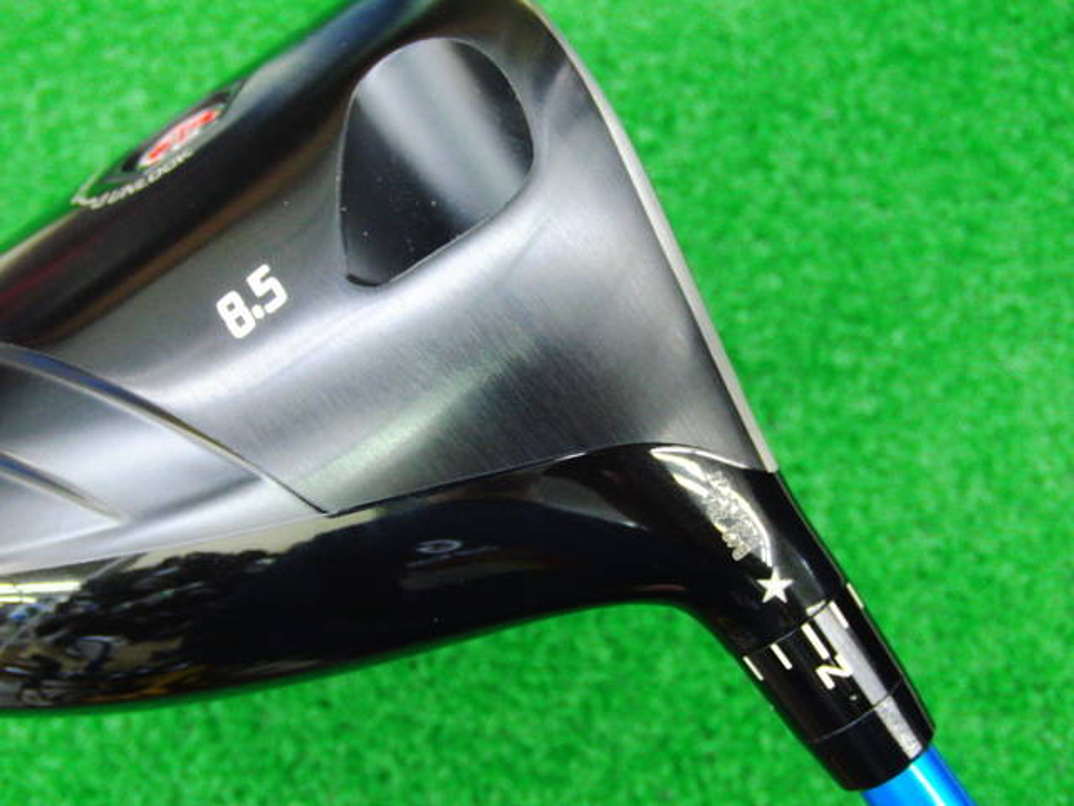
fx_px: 1334
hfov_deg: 43.9
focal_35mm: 43
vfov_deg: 33.6
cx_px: 537
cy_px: 403
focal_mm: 7.54
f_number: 3.7
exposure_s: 1/15
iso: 400
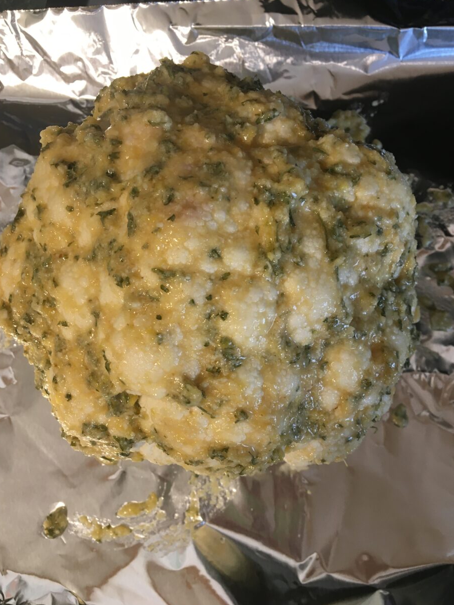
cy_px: 299
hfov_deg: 46.8
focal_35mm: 30
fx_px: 524
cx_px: 228
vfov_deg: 59.9
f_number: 2.2
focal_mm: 4.15
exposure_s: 1/30
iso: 80
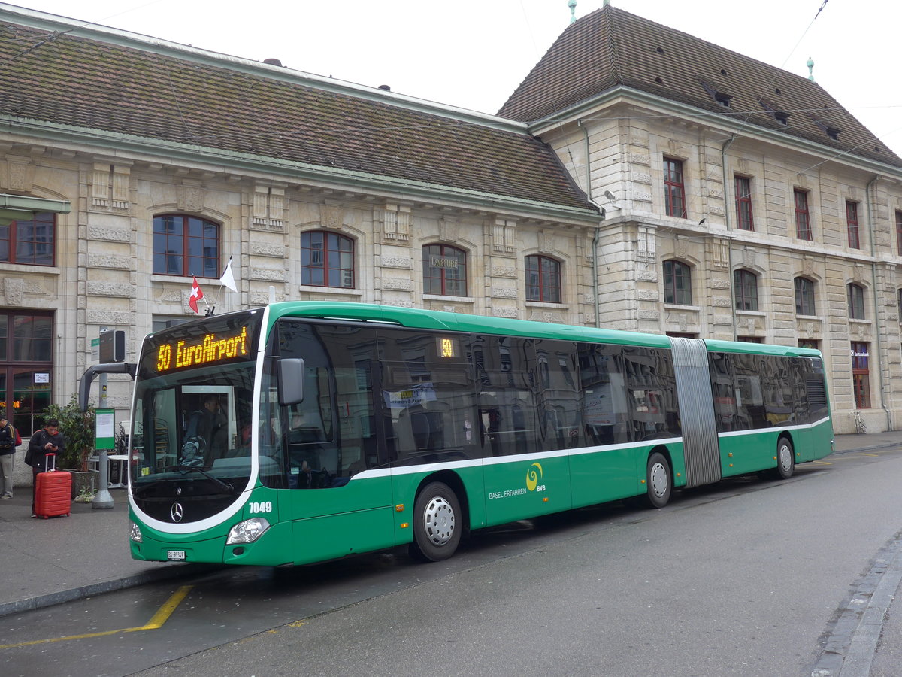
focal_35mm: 34
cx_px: 451
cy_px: 338
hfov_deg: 54.0
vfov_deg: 41.8
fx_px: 886
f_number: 2.8
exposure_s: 1/200
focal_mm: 7
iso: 80
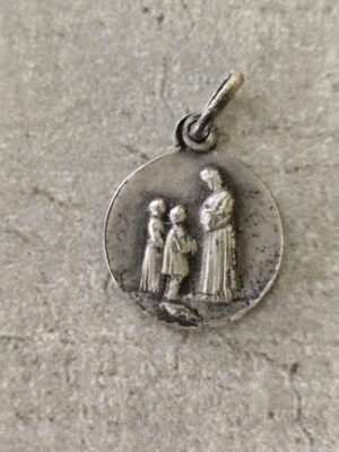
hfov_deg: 15.9
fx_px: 1214
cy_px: 226
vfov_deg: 21.1
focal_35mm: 93
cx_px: 170
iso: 1250
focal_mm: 6.19
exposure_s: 1/25
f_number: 1.65
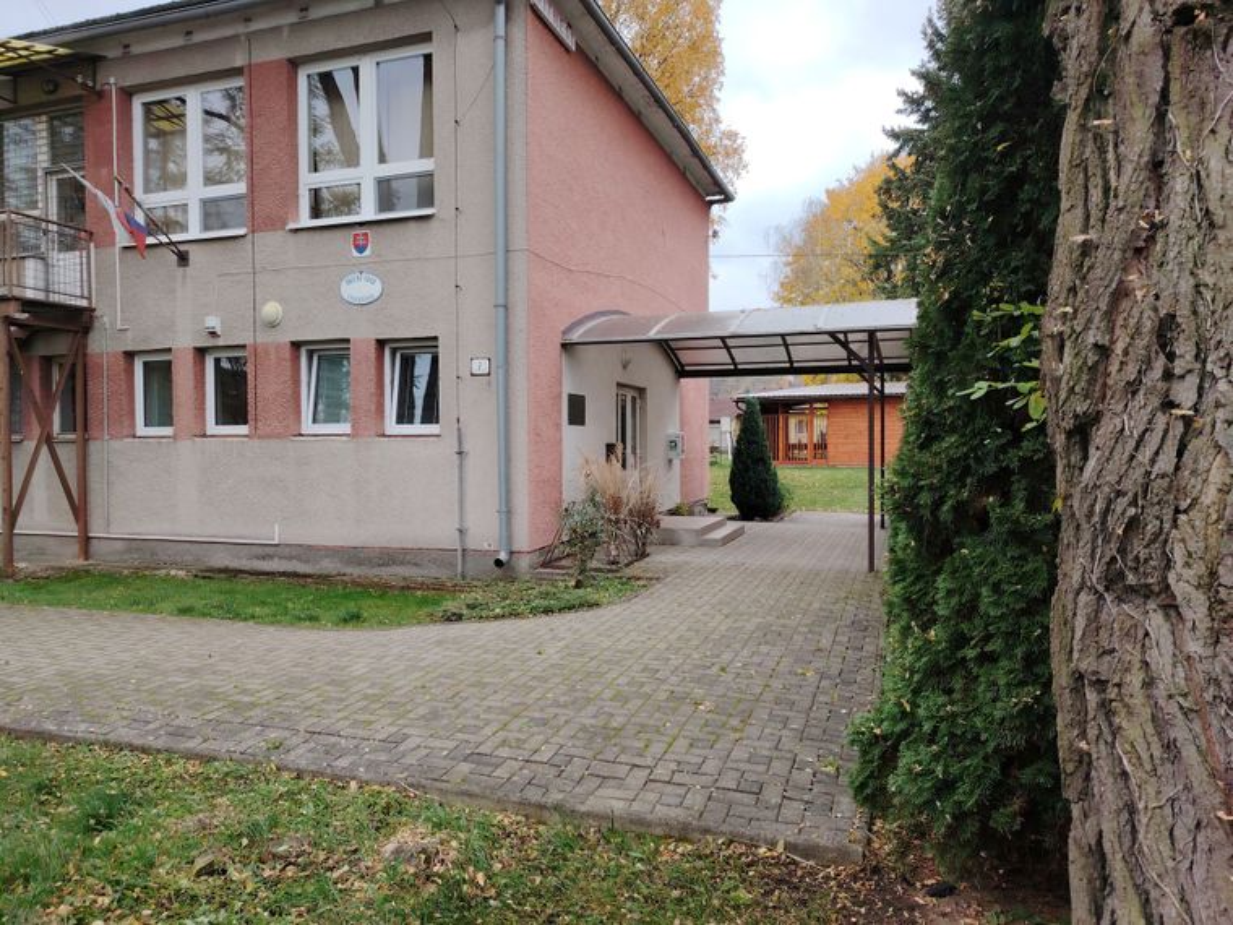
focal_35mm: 24
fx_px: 855
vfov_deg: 56.8
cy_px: 462
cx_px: 616
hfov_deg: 71.6
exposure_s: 1/100
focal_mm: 5.25
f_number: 1.75
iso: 111
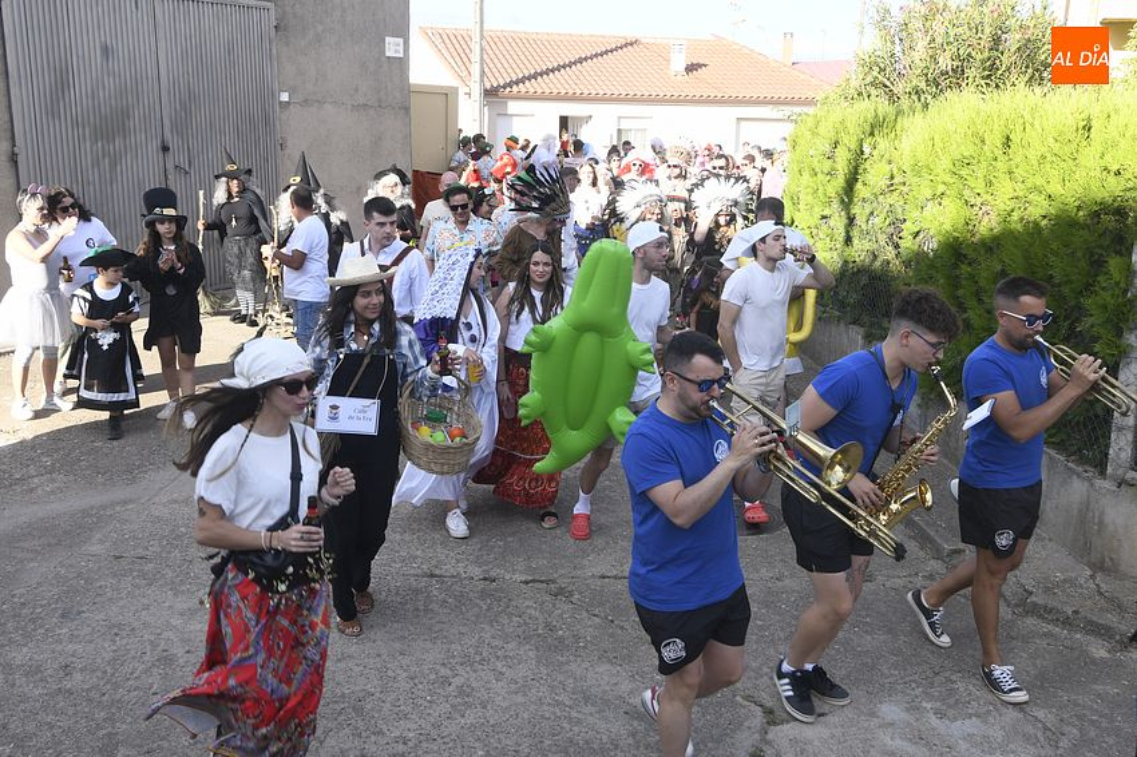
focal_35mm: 36
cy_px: 378
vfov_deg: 36.8
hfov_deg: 53.2
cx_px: 568
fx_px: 1136
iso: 250
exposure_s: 1/125
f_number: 8
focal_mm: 24
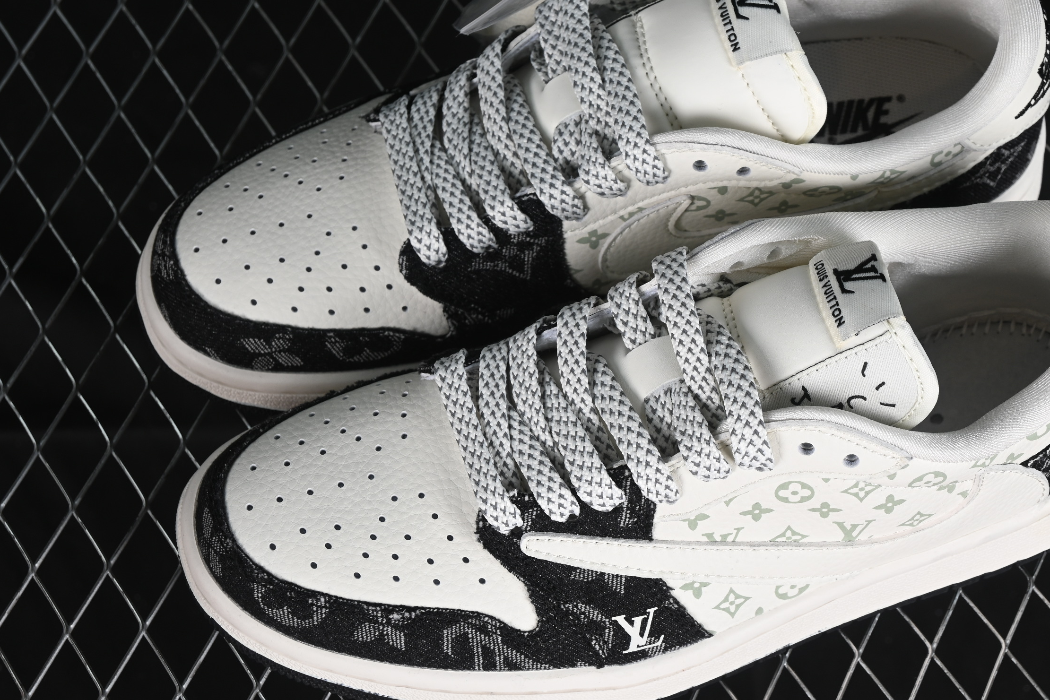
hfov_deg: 21.6
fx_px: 2742
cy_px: 325
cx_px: 656
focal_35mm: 94
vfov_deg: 14.6
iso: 160
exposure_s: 1/60
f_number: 7.1
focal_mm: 50
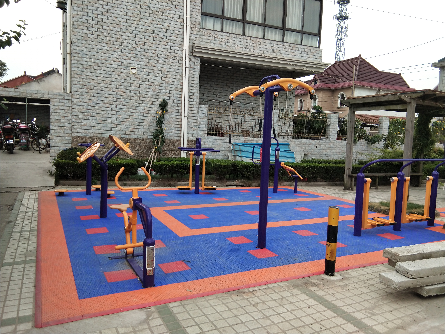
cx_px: 222
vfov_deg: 45.4
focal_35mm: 31
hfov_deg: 58.4
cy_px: 167
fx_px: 399
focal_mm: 3.69
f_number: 2.2
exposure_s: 1/539
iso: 50
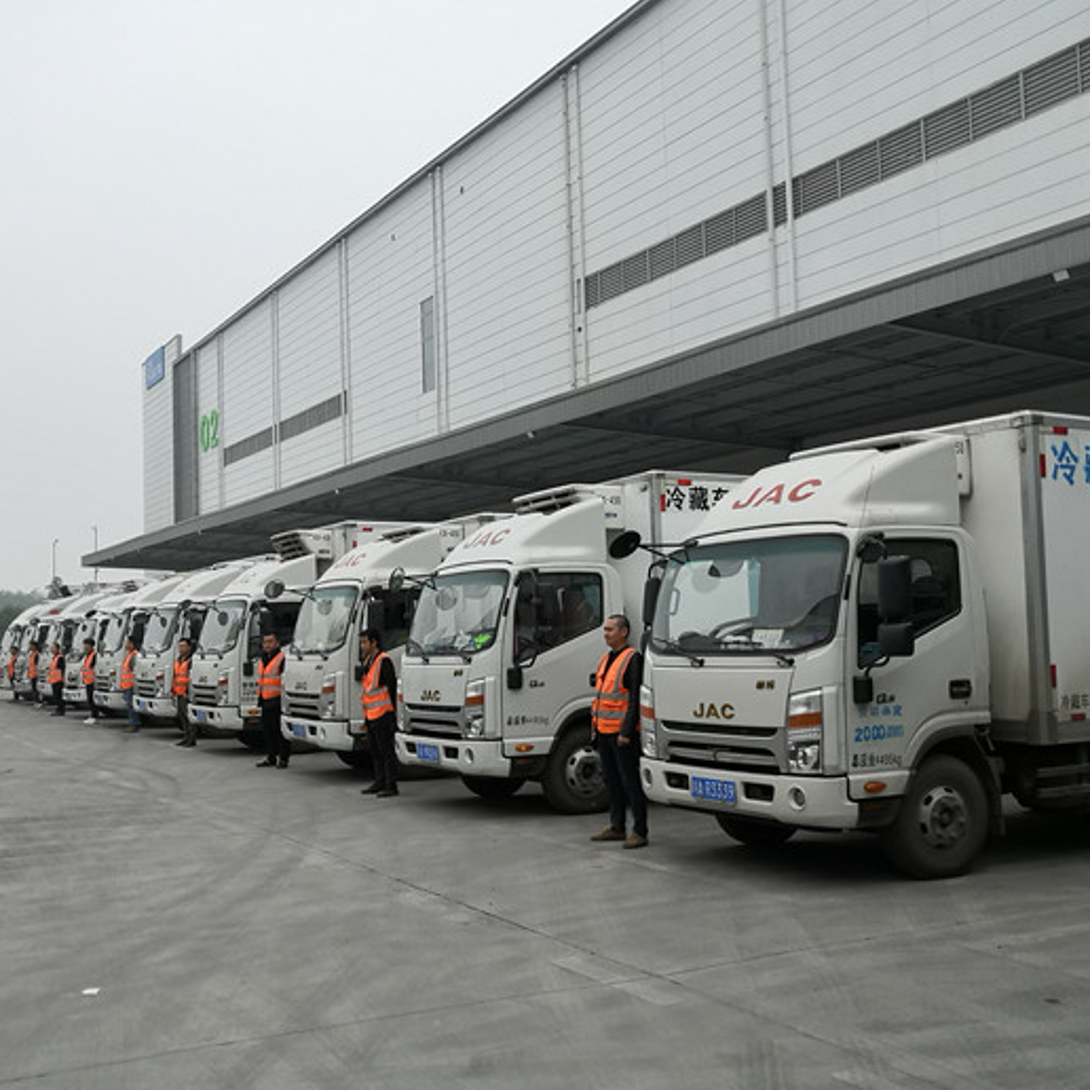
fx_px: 1282
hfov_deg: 46.0
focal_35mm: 36
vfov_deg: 46.0
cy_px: 546
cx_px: 564
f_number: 1.8
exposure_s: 1/180
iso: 80
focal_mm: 3.95
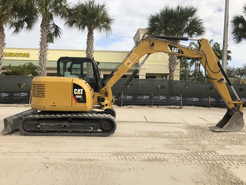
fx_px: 199
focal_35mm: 28
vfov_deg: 49.7
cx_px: 123
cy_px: 92
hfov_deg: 63.4
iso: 20
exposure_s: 1/1389
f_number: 1.8
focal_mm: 3.99
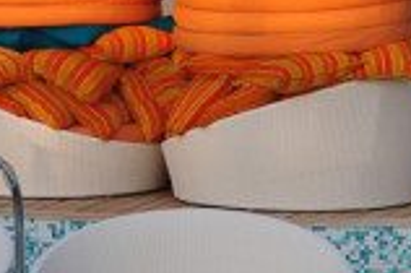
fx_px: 5702
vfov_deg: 2.7
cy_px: 260
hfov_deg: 4.1
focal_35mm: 500
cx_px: -202
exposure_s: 1/125
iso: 200
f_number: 9
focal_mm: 70
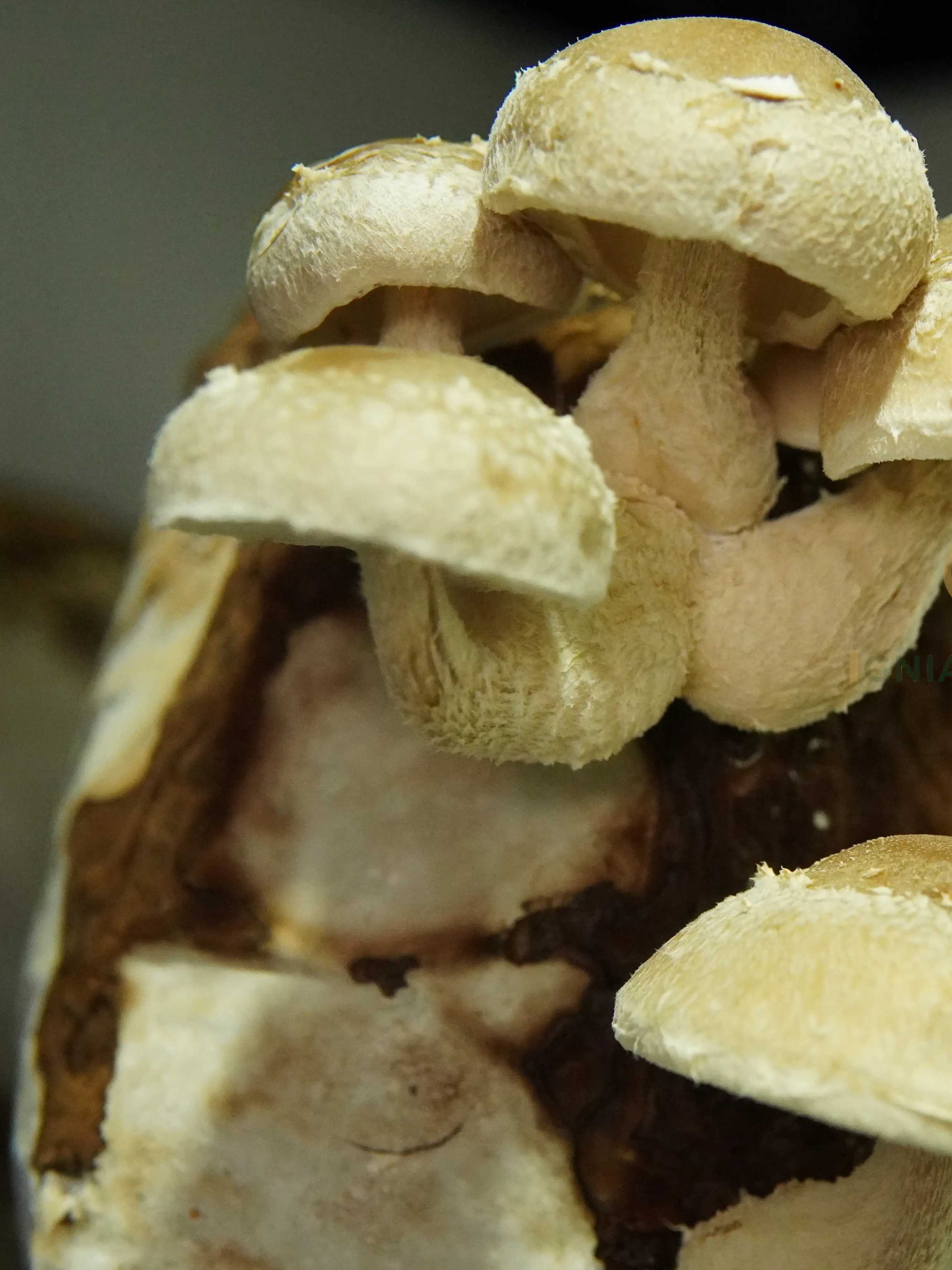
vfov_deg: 29.8
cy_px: 634
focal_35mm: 65
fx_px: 2384
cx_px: 901
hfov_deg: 21.9
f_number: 4
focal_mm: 30
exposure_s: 1/50
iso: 6400
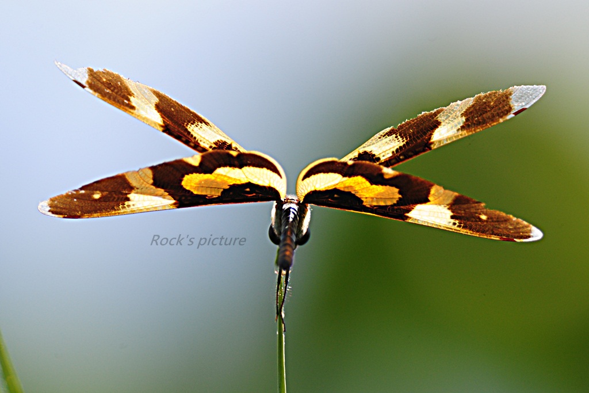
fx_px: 12272
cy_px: 196
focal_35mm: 750
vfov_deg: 1.8
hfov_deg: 2.7
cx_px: 294
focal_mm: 500
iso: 200
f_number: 7.1
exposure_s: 1/640
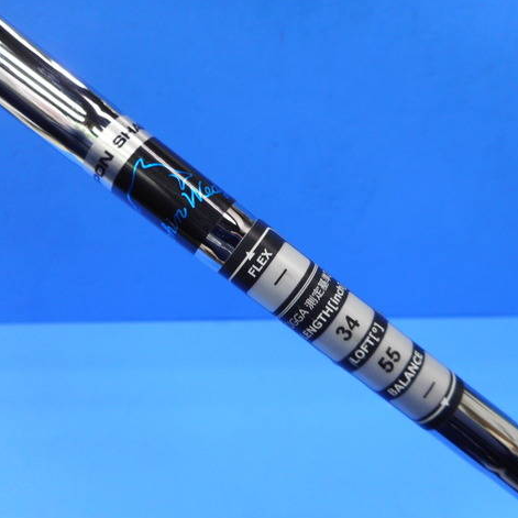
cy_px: 262
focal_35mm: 30
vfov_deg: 54.0
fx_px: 508
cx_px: 262
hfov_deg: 54.0
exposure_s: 1/30
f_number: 3.7
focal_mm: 4.5
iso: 140
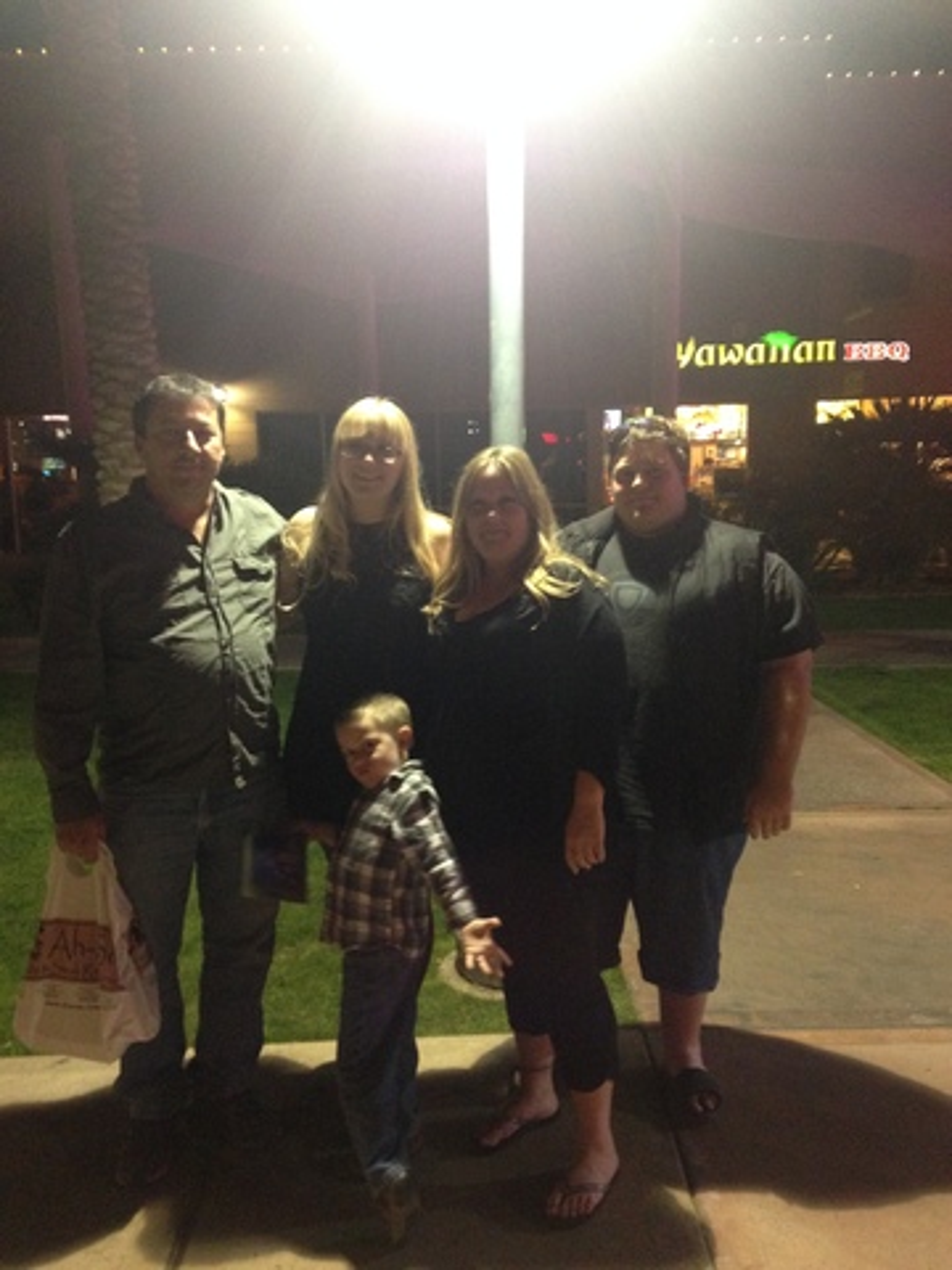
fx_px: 1210
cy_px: 635
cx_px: 476
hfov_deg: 42.9
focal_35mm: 33
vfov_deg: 55.4
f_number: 2.4
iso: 320
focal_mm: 4.12
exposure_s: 1/17
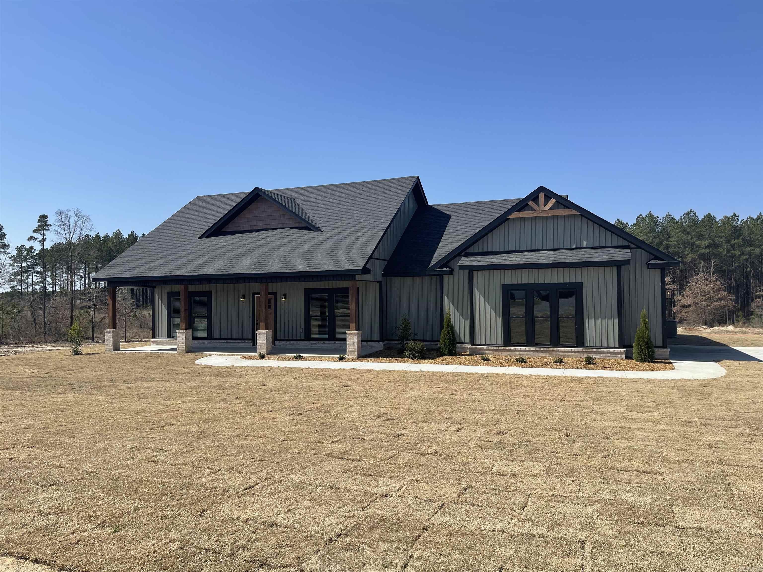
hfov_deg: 69.4
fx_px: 551
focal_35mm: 25
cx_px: 382
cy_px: 286
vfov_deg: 54.9
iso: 32
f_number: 1.6
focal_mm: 5.1
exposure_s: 1/4049
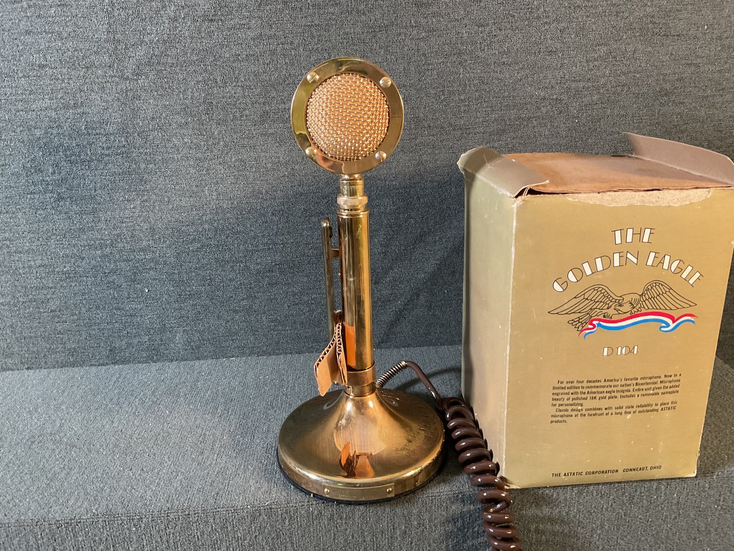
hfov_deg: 61.7
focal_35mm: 29
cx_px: 367
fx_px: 615
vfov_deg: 48.2
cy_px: 276
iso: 250
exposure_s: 1/60
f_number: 1.8
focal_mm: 3
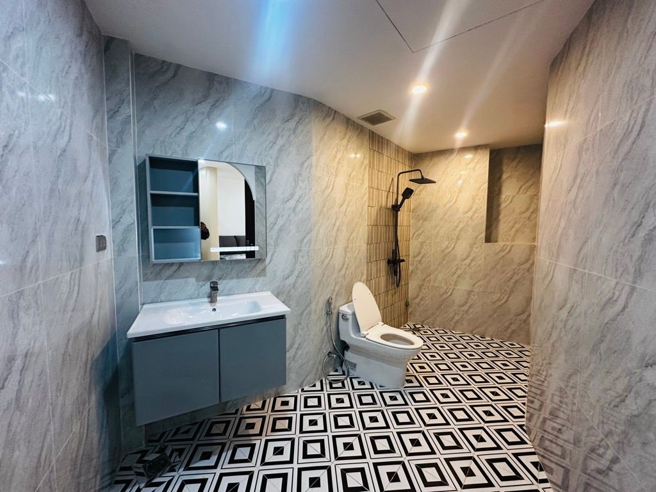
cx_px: 328
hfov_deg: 102.1
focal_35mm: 14
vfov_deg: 85.7
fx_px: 265
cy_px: 246
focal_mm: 2.22
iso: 200
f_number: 2.2
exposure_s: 1/50
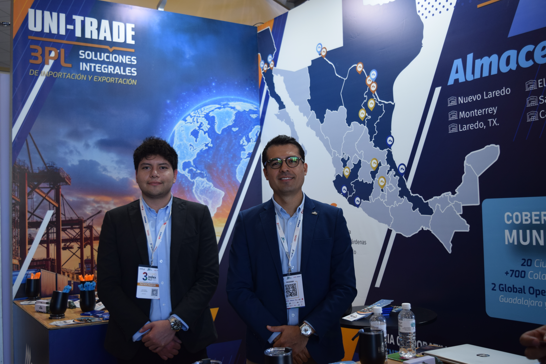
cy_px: 182
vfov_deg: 35.5
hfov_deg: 51.3
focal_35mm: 38
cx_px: 273
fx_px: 569
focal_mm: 25
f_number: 4.5
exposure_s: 1/80
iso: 400
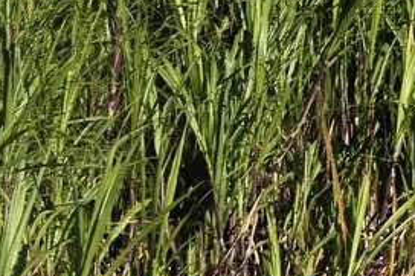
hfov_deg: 1.7
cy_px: -401
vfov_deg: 1.2
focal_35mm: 1177
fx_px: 13559
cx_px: 937
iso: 200
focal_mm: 200
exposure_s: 1/320
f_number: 13
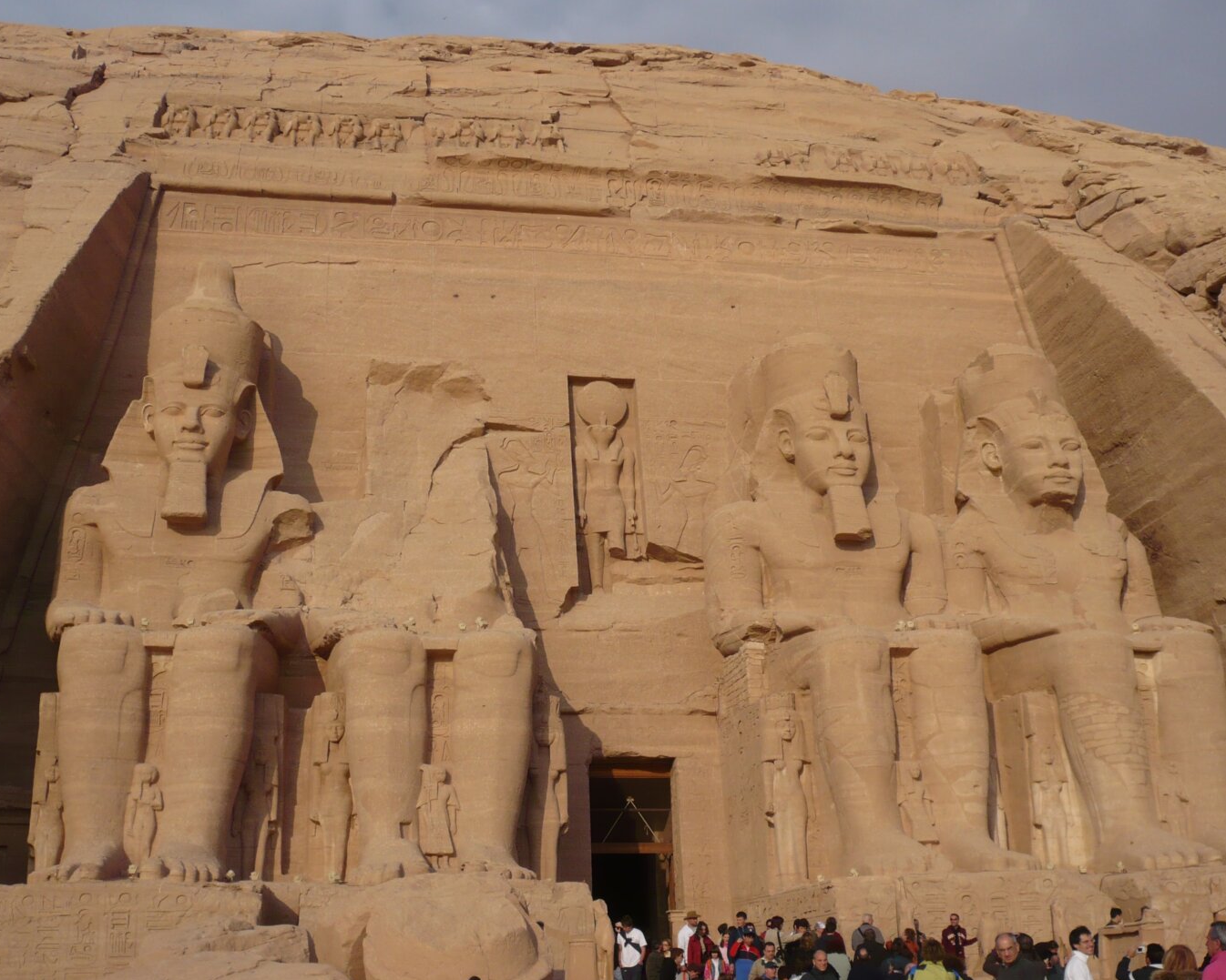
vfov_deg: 32.1
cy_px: 490
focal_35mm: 47
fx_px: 1706
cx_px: 620
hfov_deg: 39.5
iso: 100
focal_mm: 7.5
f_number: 9
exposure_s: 1/320
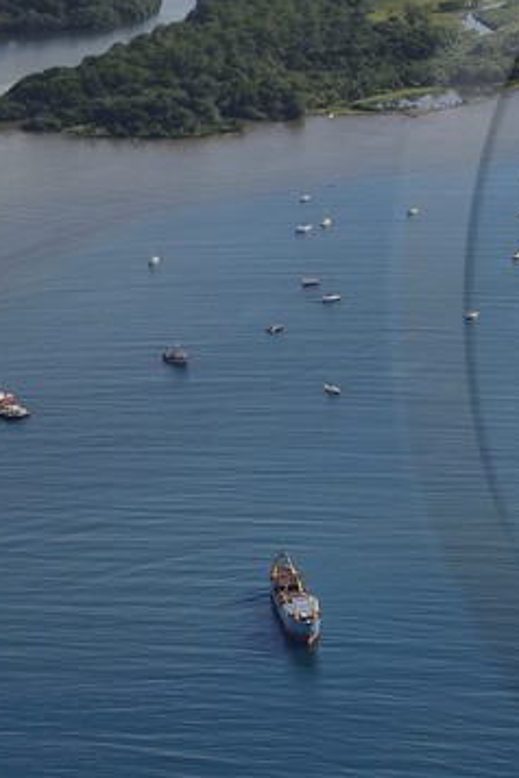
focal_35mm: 188
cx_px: 1065
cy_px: 309
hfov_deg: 7.0
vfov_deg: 10.9
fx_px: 4065
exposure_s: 1/800
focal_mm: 42
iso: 200
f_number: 9
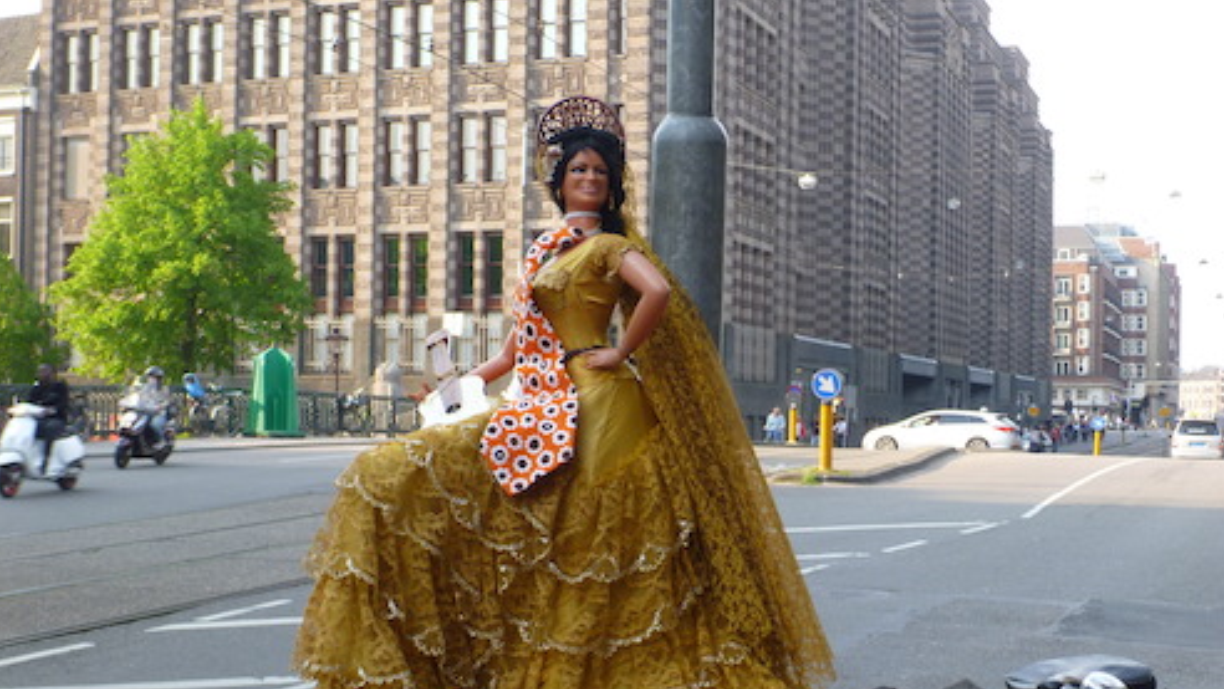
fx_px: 1688
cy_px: 437
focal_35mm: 52
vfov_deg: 23.0
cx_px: 612
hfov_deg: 39.9
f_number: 4.5
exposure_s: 1/80
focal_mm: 8.4
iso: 100
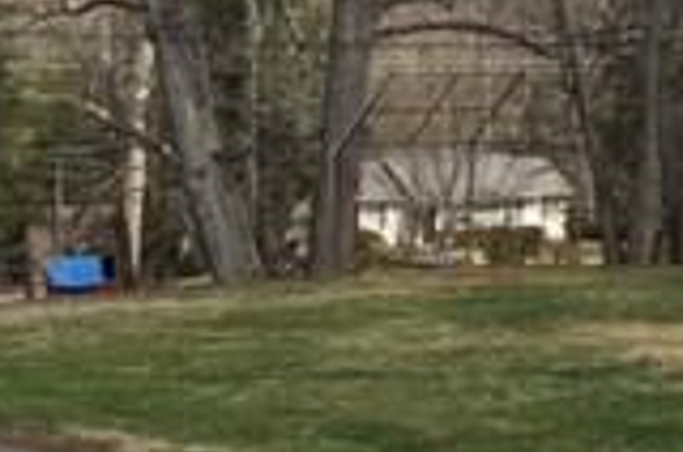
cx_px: 1208
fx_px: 2291
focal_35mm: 121
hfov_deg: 14.9
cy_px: 26
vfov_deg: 11.2
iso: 25
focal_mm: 4.15
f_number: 2.2
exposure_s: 1/1241
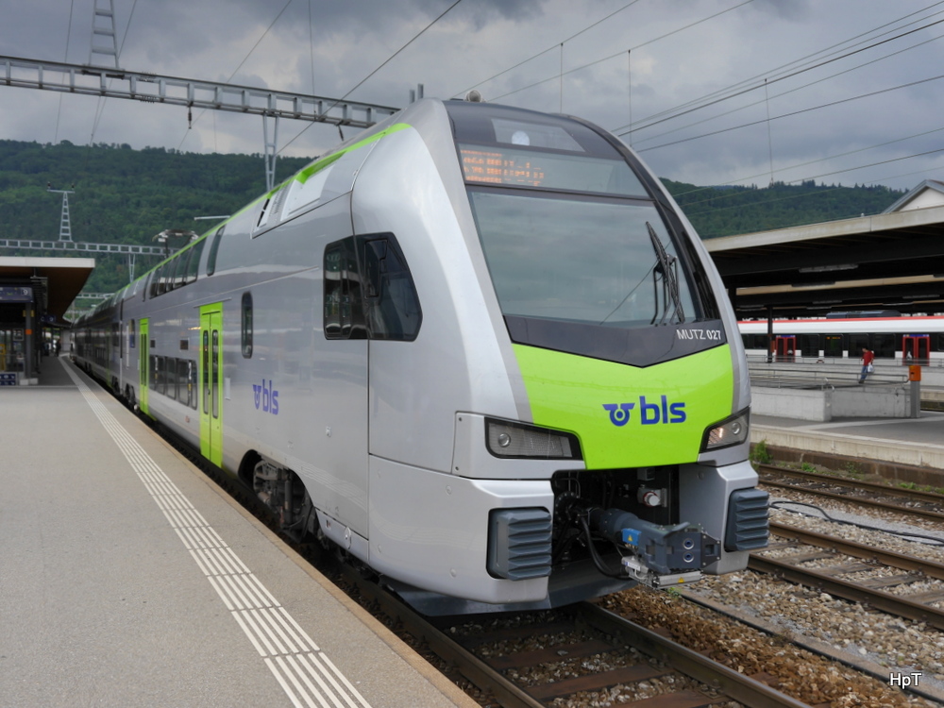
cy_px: 354
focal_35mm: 34
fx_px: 927
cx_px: 472
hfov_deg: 54.0
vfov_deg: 41.8
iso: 160
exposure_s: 1/160
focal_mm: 17
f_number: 5
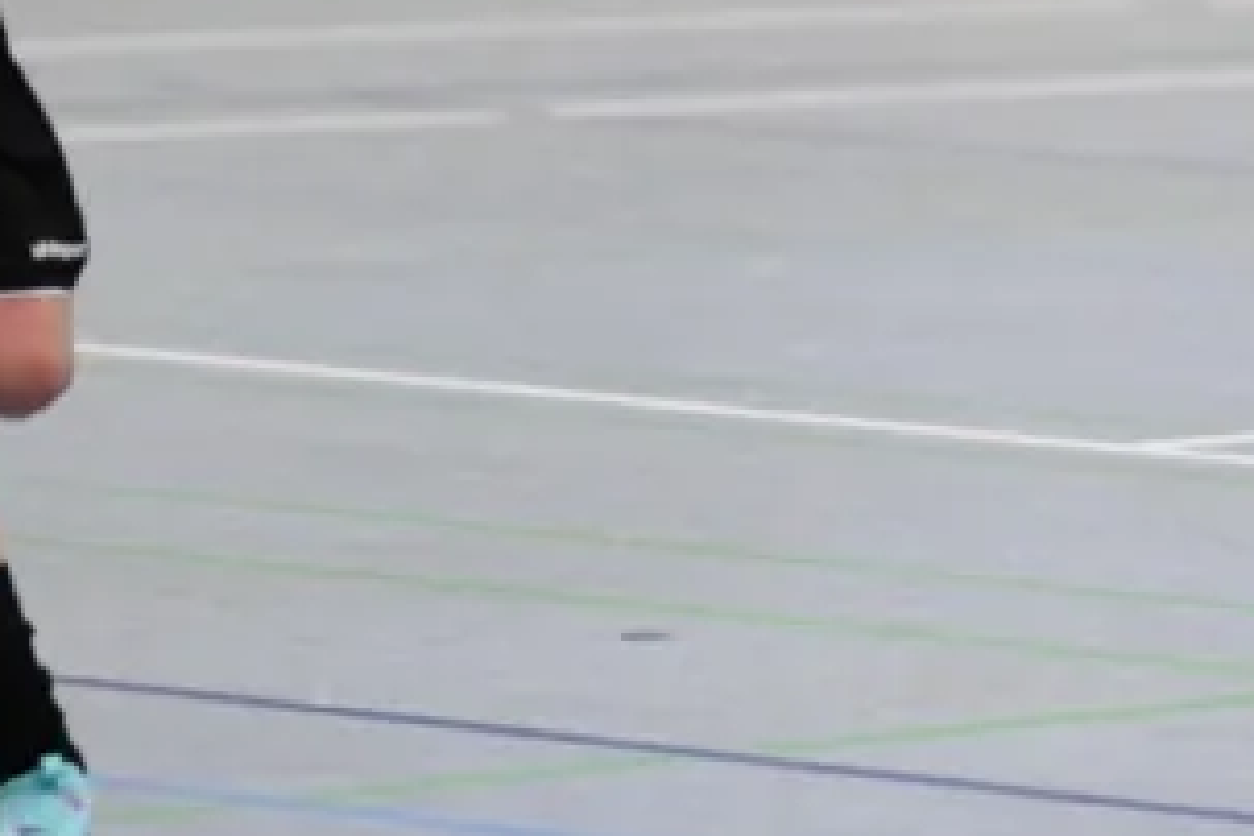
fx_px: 15883
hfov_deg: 4.5
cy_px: 157
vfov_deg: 3.0
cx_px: 1664
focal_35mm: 456
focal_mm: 135
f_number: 2.8
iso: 8000
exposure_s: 1/1250
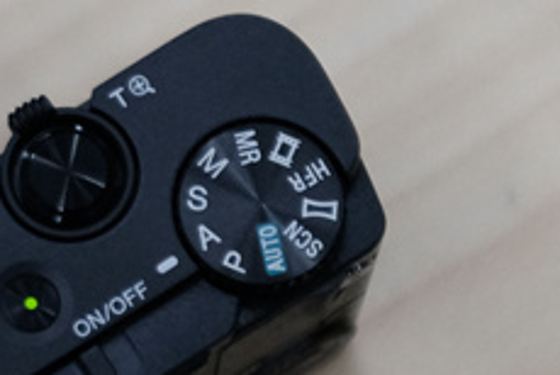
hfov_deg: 4.7
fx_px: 6760
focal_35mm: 434
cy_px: 313
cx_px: -202
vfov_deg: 3.2
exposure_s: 1/120
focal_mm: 83.3
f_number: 5.6
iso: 2500
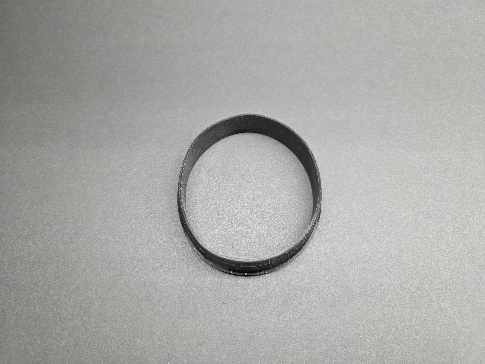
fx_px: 322
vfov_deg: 58.9
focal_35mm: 23
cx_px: 242
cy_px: 182
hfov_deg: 73.9
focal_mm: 6.3
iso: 125
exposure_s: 1/120
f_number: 1.7
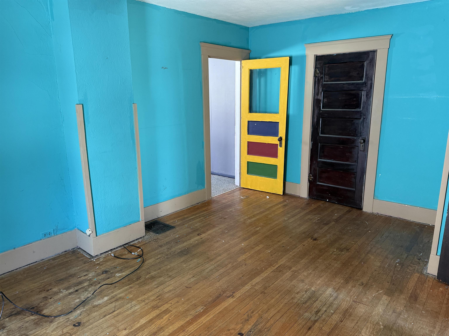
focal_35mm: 24
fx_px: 311
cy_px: 168
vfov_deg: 56.8
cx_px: 224
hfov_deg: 71.6
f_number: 1.78
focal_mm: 6.76
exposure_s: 1/60
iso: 250
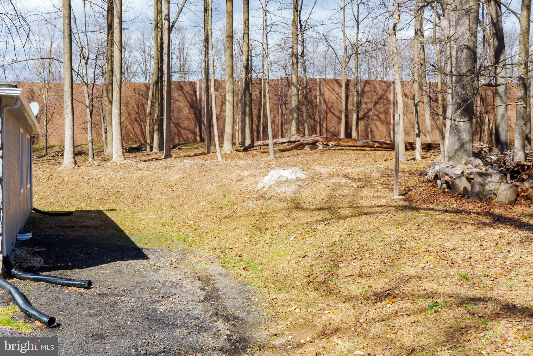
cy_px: 178
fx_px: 622
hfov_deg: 46.4
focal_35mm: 42
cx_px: 266
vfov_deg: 31.9
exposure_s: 1/800
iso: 100
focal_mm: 28
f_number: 9
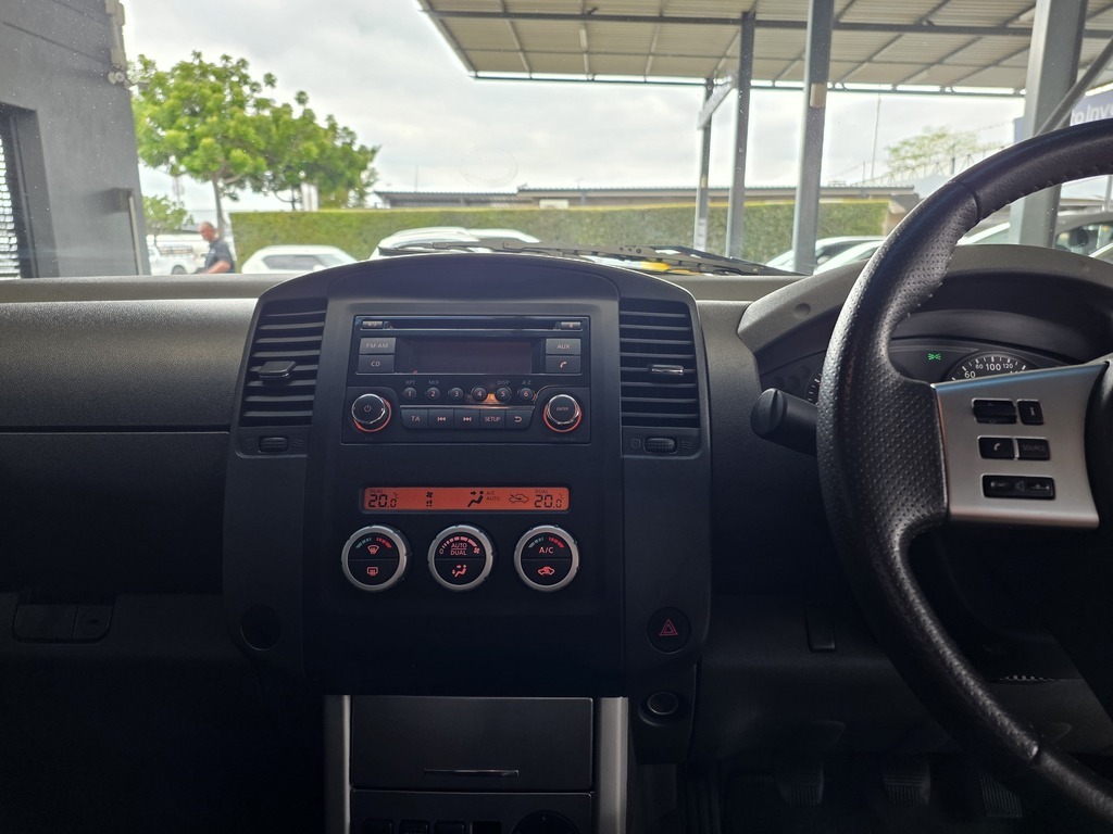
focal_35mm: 23
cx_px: 556
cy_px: 417
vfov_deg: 58.9
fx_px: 740
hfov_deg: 73.9
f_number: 1.7
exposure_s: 1/180
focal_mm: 6.25
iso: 125
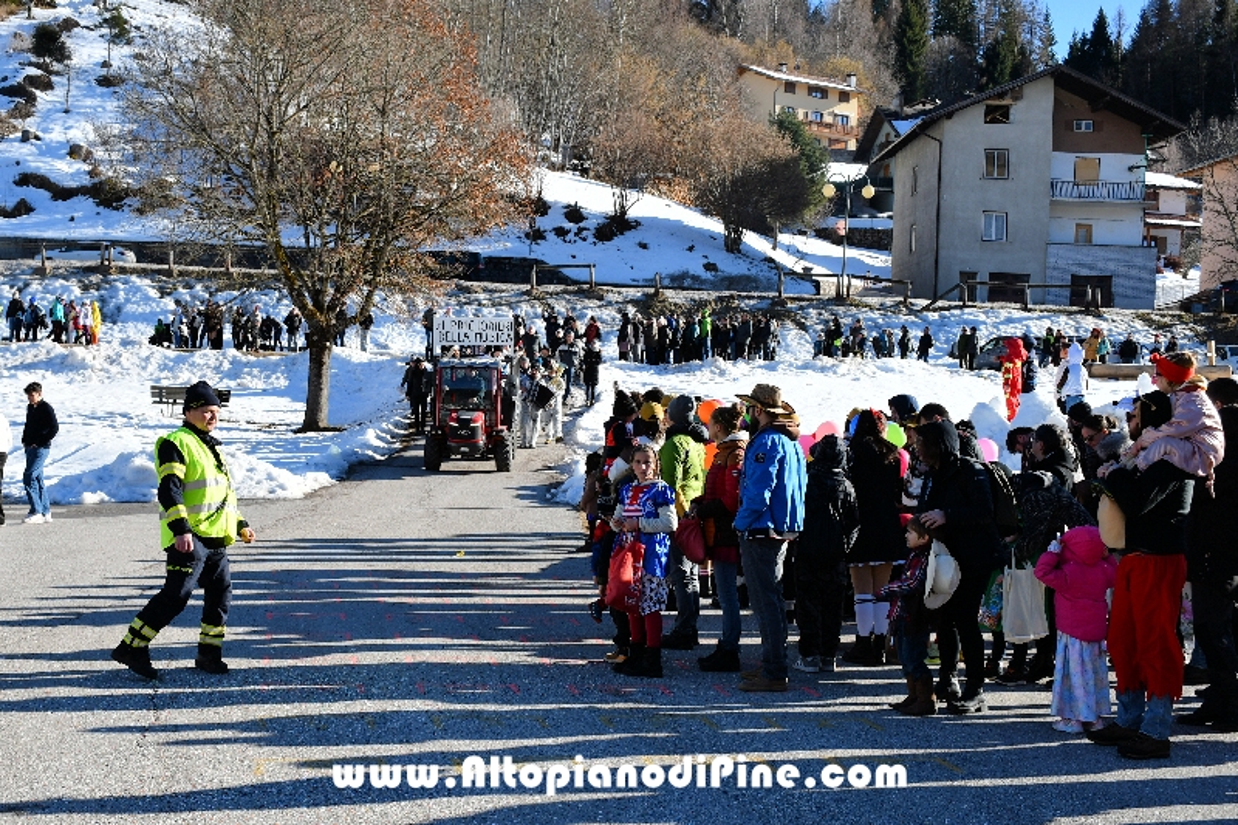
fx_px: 1341
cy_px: 412
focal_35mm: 39
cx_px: 619
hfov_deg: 49.6
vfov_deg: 34.2
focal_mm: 26
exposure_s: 1/250
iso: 100
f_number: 8
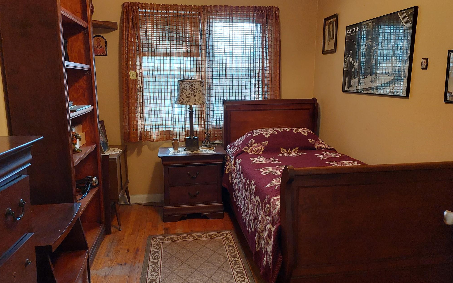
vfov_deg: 47.6
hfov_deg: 70.4
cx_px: 225
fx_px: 321
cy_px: 137
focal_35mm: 26
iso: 250
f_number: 1.8
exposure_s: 1/60
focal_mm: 5.23
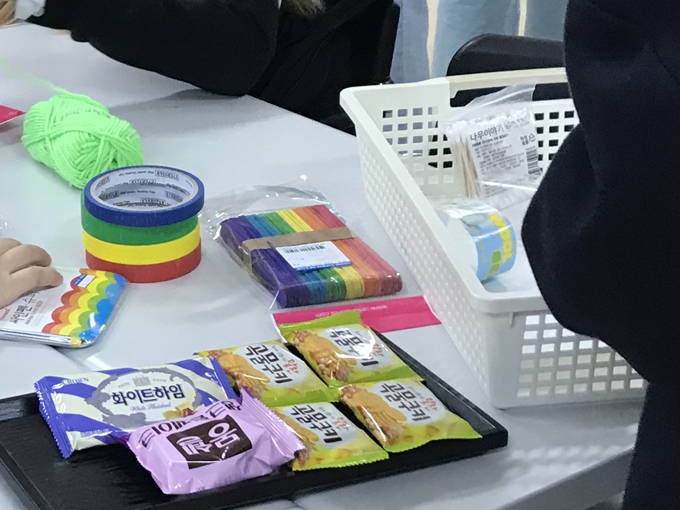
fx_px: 1847
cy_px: 277
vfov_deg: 15.7
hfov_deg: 19.5
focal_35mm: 94
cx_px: -169
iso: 40
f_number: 1.8
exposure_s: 1/24
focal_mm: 3.99
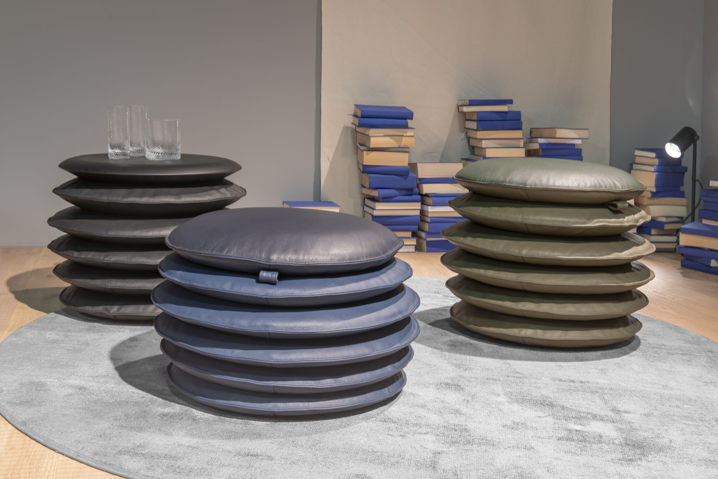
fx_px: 878
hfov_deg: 44.5
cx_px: 359
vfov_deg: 30.5
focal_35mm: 44
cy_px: 240
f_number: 11
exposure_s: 1
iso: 100
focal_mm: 44
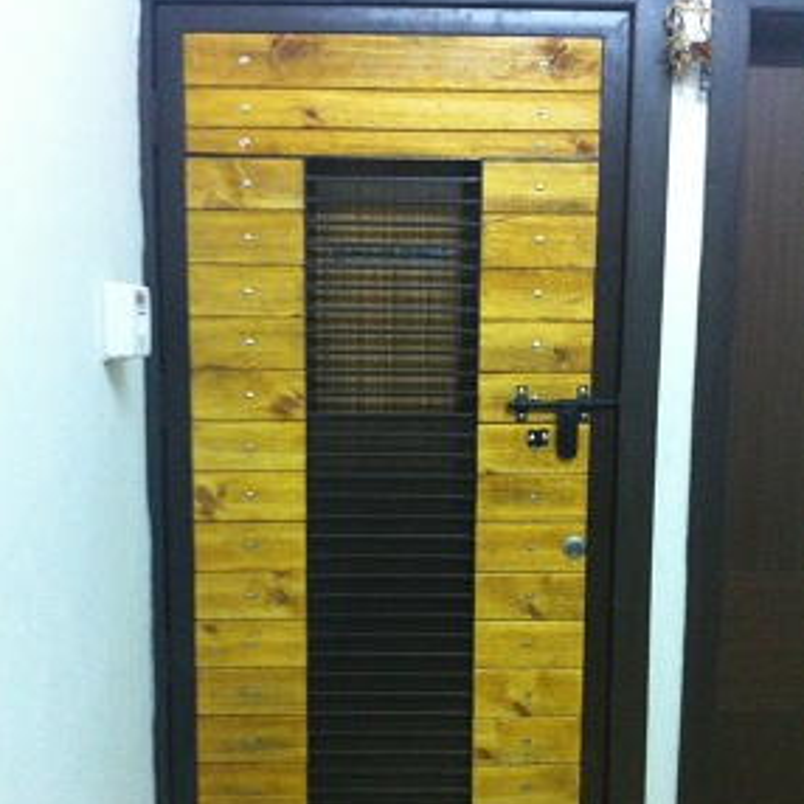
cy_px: 465
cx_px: 401
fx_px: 1104
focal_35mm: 42
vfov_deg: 39.9
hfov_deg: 40.0
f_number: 2.8
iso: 500
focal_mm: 3.85
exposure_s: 1/17
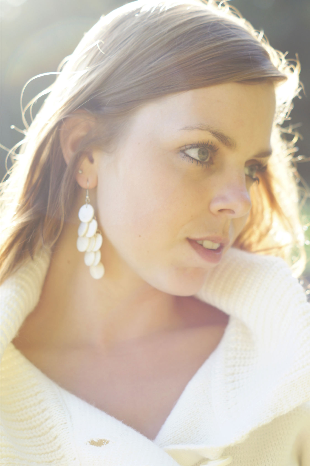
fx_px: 971
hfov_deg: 18.1
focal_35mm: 75
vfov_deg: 27.0
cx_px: 155
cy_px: 233
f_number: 3.2
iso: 200
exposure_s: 1/320
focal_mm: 50
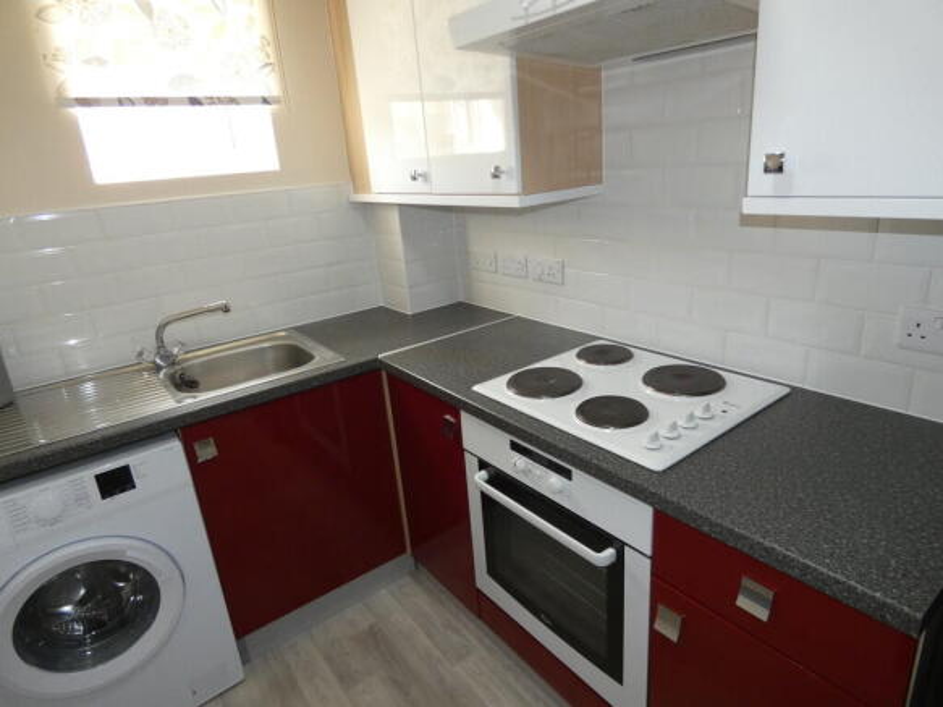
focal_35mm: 20
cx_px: 472
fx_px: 545
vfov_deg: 66.0
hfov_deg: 81.8
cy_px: 354
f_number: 2.8
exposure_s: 1/60
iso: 250
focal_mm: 3.6
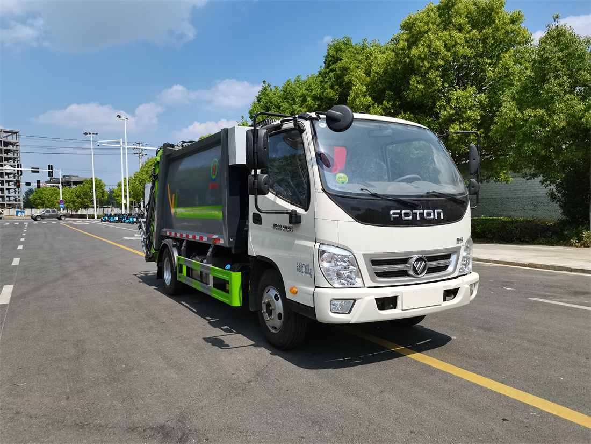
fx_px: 444
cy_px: 222
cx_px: 296
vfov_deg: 53.1
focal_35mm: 26
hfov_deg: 67.3
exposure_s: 1/1460
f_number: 1.8
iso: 50
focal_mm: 5.58
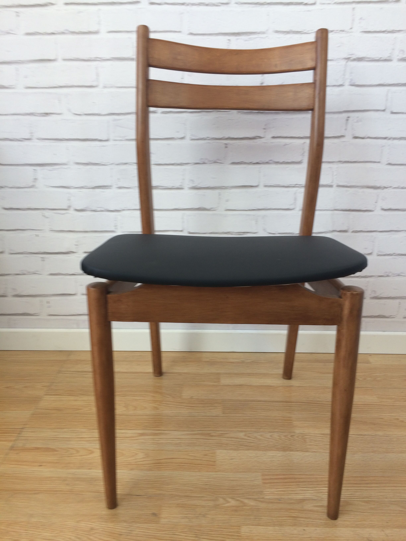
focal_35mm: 29
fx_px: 454
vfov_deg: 61.7
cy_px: 270
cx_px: 203
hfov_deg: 48.2
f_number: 2.2
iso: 32
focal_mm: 4.15
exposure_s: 1/50
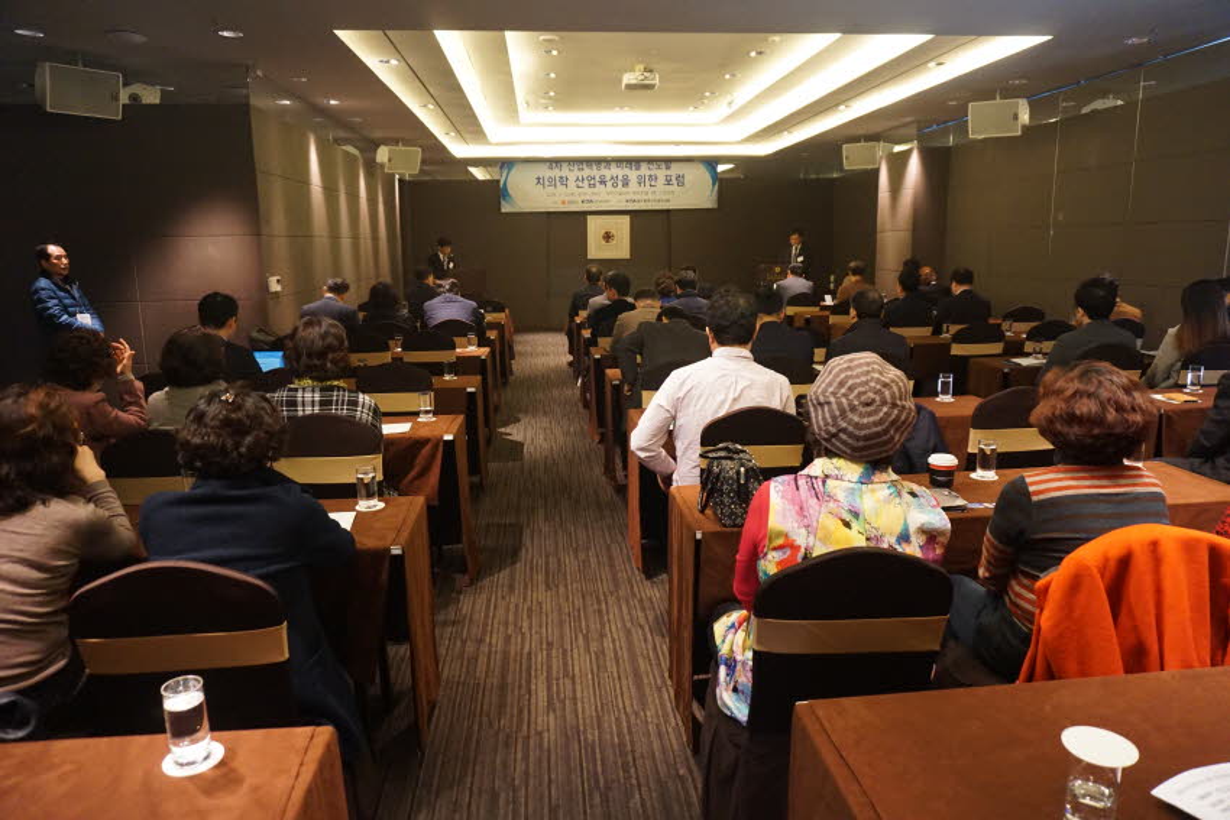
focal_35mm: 24
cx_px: 615
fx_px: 820
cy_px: 410
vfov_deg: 53.2
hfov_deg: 73.7
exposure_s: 1/100
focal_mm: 16
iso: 3200
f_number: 3.5
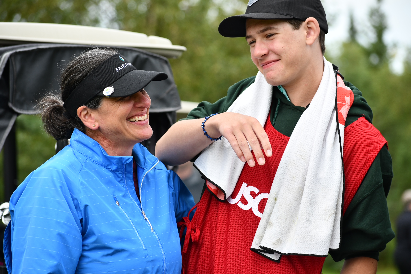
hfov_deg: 10.2
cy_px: 137
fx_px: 2306
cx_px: 206
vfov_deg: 6.8
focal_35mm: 202
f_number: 5.6
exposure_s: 1/500
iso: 320
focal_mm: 135
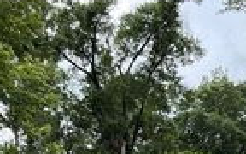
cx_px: 147
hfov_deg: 19.4
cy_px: 295
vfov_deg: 11.2
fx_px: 717
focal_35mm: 107
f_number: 1.8
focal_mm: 3
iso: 16
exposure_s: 1/442
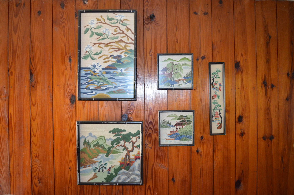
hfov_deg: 57.3
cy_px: 98
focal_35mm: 33
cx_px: 147
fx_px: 269
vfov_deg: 39.8
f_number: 3.8
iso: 3200
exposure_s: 1/60
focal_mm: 22
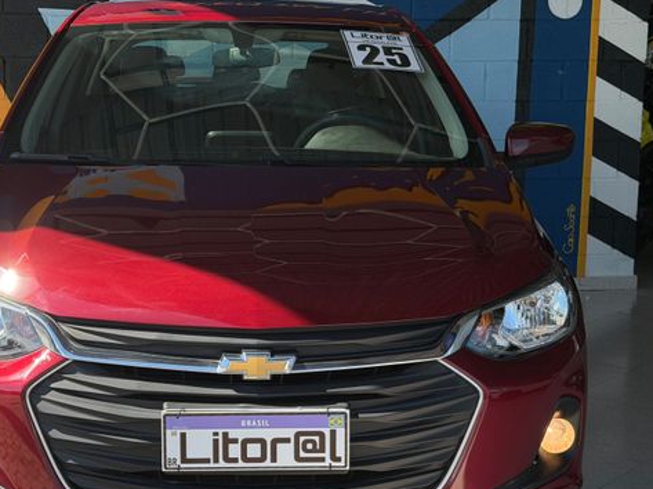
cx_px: 273
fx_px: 1470
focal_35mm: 78
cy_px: 286
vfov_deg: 18.9
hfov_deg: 25.0
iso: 100
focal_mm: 6.76
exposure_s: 1/1575
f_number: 1.78
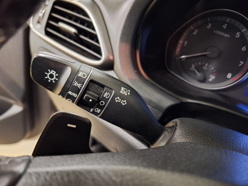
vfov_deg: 58.9
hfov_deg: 73.9
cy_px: 93
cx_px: 124
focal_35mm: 23
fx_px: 165
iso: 1250
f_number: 1.8
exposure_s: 1/20
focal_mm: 5.54
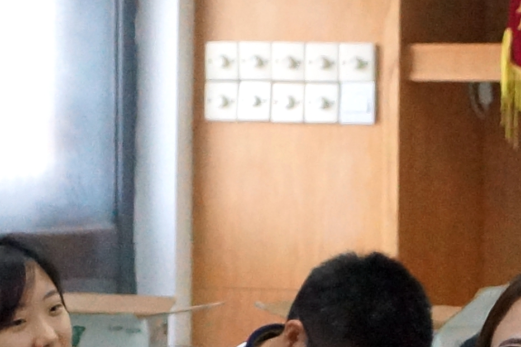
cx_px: 128
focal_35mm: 386
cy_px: 462
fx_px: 5586
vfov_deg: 3.6
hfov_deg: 5.3
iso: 1000
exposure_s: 1/160
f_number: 4.5
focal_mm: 40
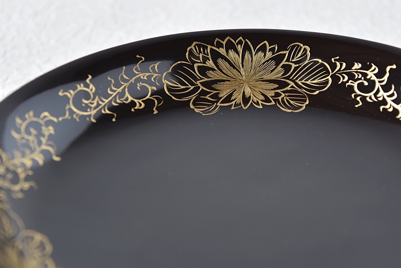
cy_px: 134
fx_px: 919
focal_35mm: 82
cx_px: 200
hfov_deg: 24.6
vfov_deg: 16.6
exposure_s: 1/3
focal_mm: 55
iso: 200
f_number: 5.6
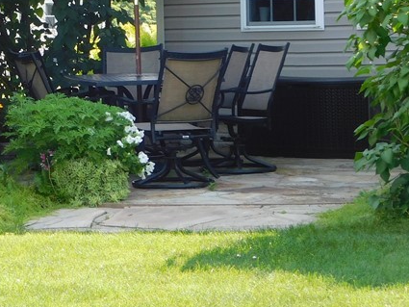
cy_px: -57
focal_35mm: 142
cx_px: 61
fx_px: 1678
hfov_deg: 13.8
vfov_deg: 10.3
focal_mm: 10.4
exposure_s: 1/160
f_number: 4
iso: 125
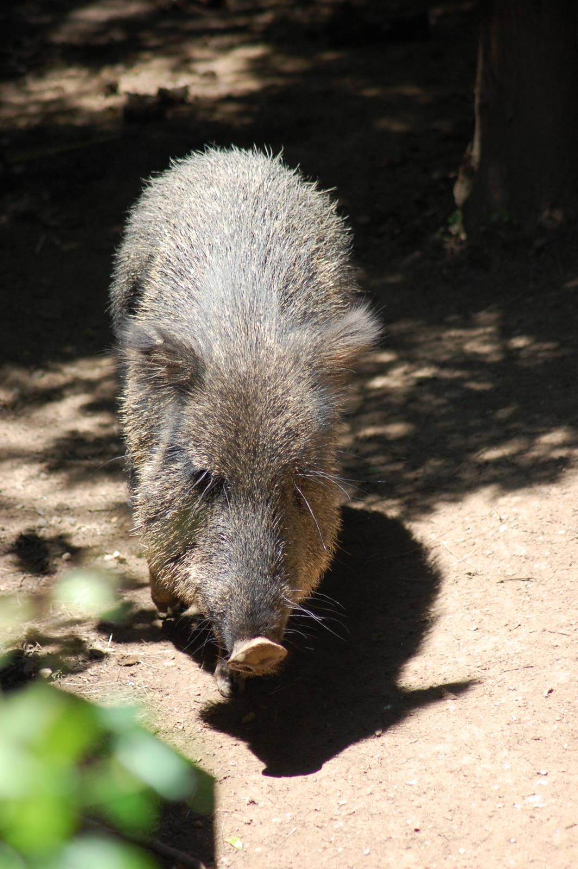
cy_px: 434
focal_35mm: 255
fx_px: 6151
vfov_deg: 8.1
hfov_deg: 5.4
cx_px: 289
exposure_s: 1/640
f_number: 4.8
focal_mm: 170
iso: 400
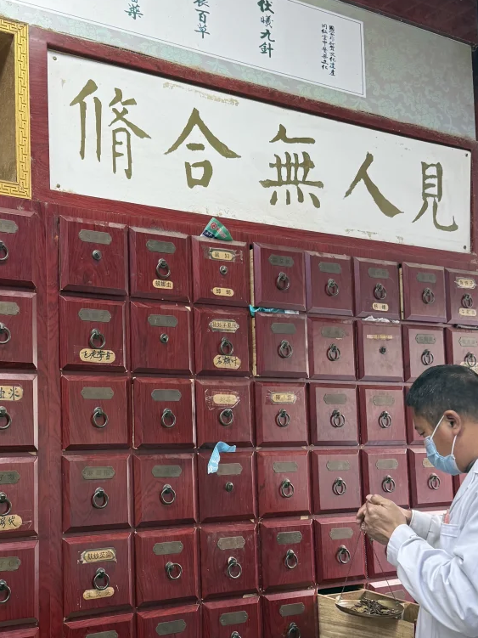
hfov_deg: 31.4
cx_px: 182
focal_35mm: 46
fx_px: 847
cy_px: 395
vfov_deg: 41.0
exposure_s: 1/121
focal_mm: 6.76
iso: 160
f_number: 1.78
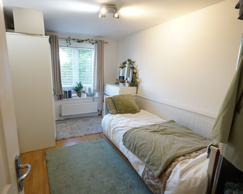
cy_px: 96
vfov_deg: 70.8
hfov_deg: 82.7
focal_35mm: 19
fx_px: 137
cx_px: 102
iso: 400
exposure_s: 1/25
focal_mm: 16
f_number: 4.5
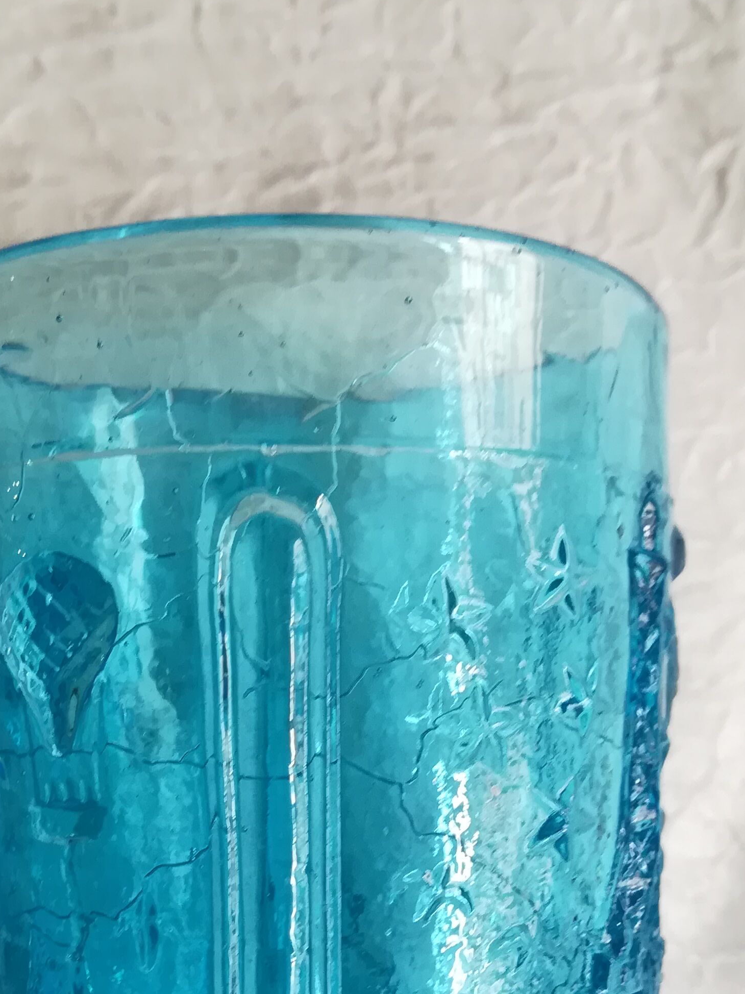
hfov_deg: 27.5
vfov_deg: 35.7
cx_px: 307
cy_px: 688
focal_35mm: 53
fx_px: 1521
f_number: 2.2
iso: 160
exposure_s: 1/33.3
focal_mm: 3.83
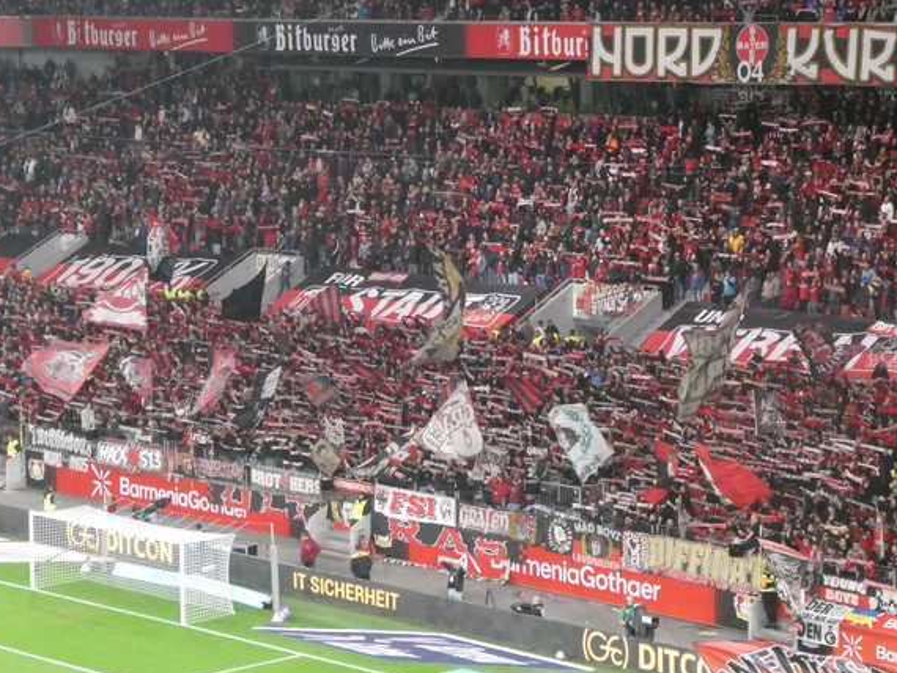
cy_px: 352
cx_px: 485
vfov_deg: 14.7
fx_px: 2618
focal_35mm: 101
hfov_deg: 19.4
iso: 2000
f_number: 4.9
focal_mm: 16.1
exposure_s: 1/125
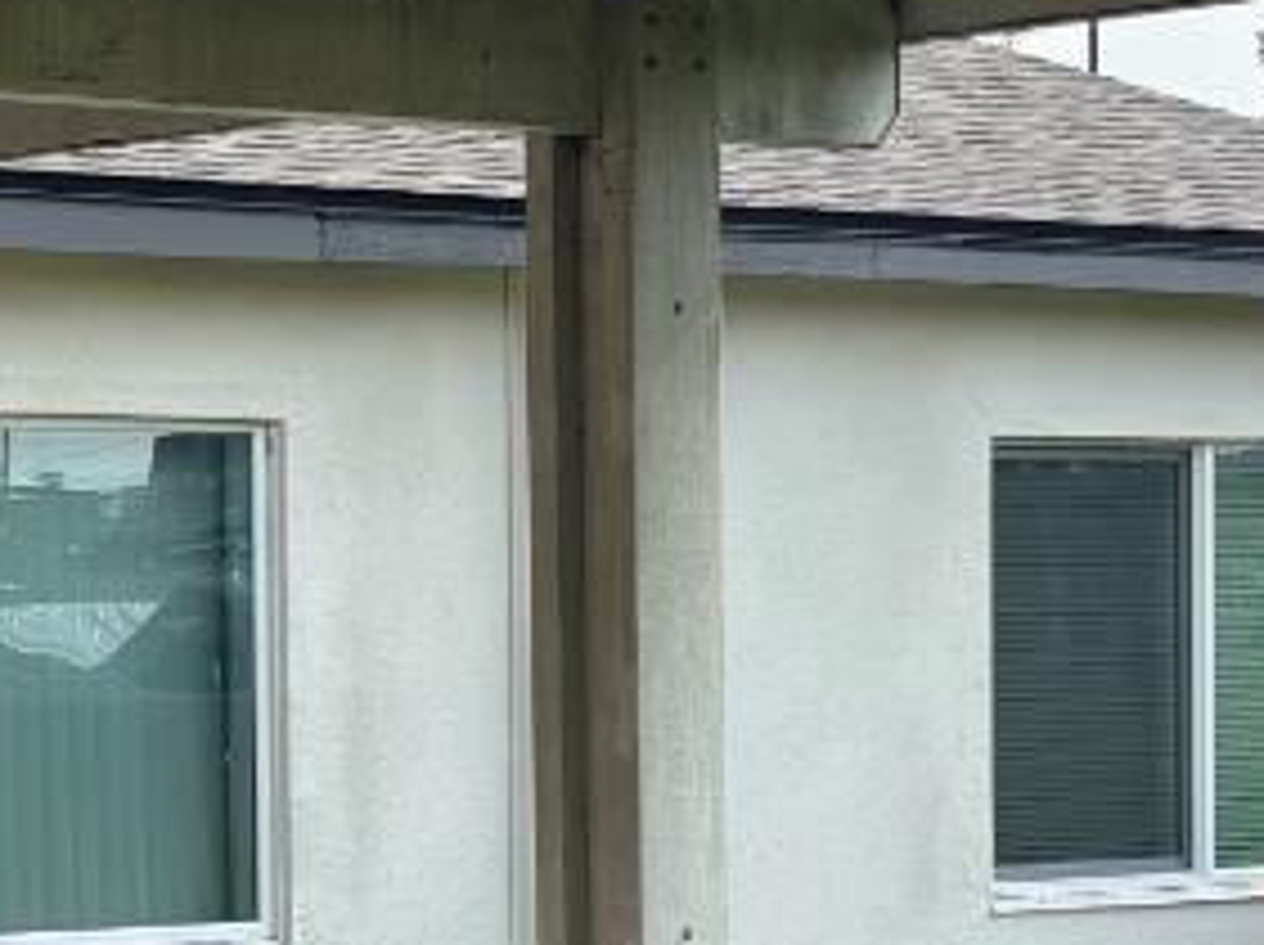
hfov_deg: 13.7
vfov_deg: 10.6
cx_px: -342
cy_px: 916
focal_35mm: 139
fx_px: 5069
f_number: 1.6
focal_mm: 5.96
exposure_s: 1/2288
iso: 50
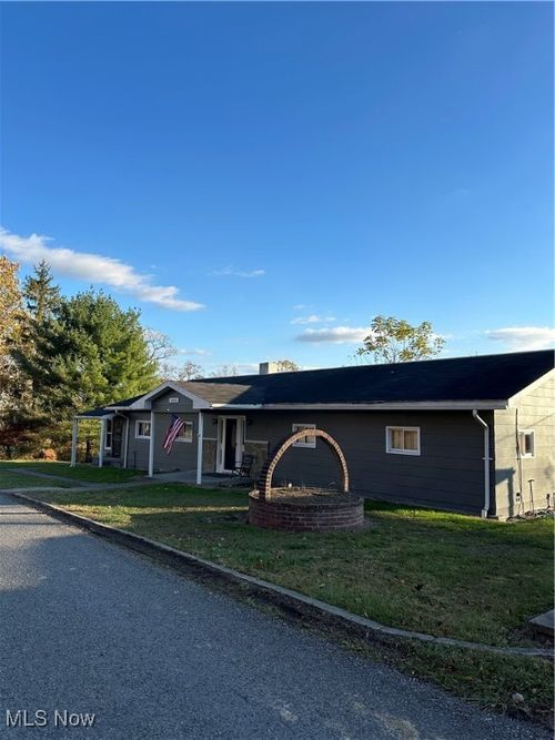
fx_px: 513
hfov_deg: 56.8
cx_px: 278
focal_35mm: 24
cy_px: 370
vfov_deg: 71.6
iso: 80
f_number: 1.78
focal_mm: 6.86
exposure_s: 1/2028
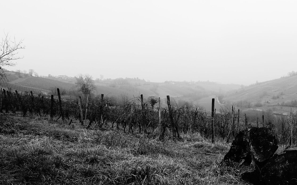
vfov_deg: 40.1
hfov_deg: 58.3
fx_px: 251
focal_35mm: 31
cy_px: 123
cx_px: 221
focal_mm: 16
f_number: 10
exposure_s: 1/160
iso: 320
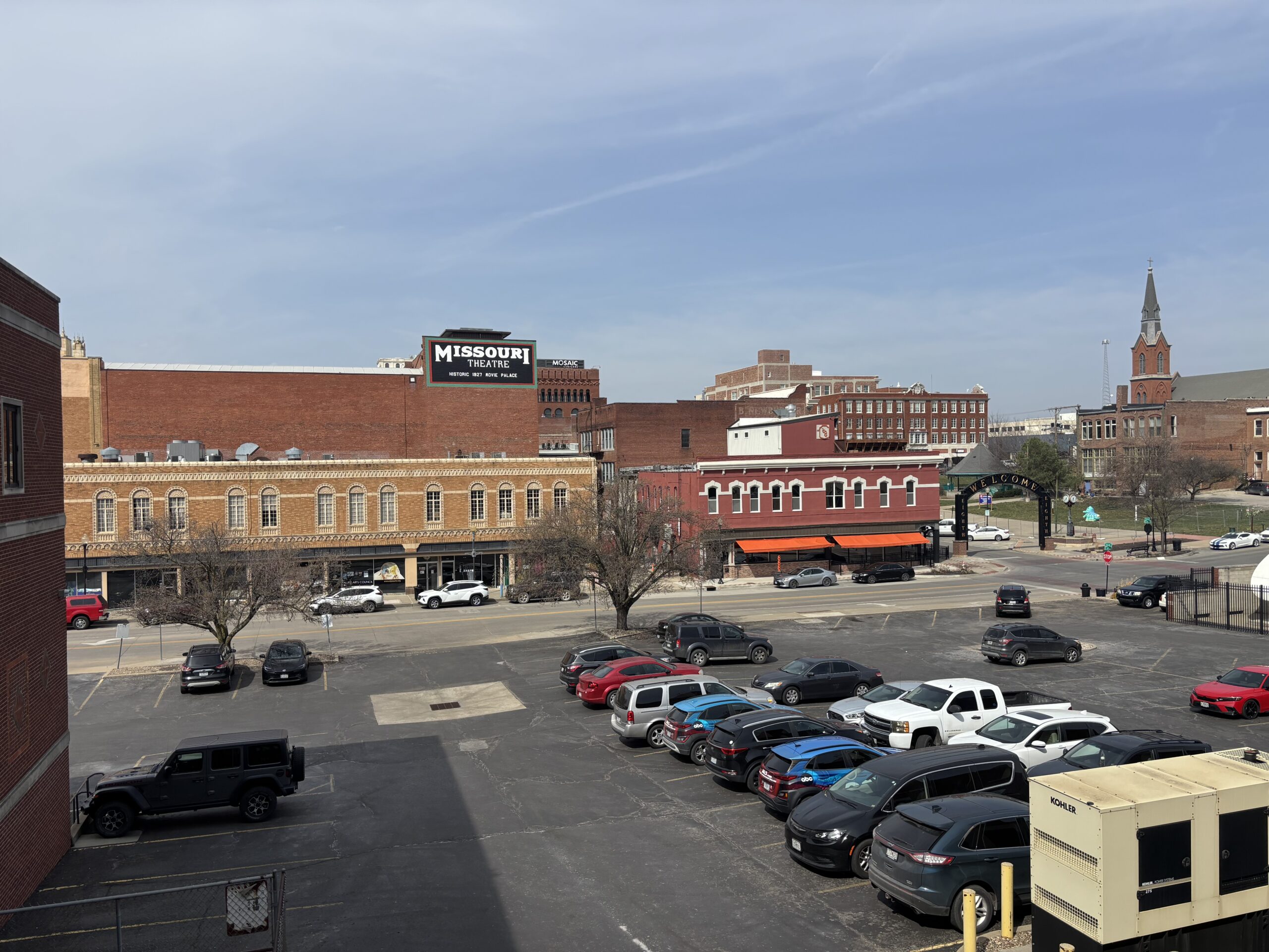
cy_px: 476
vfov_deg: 53.1
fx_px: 953
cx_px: 634
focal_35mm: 26
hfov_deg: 67.3
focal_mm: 5.96
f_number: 1.6
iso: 50
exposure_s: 1/5076
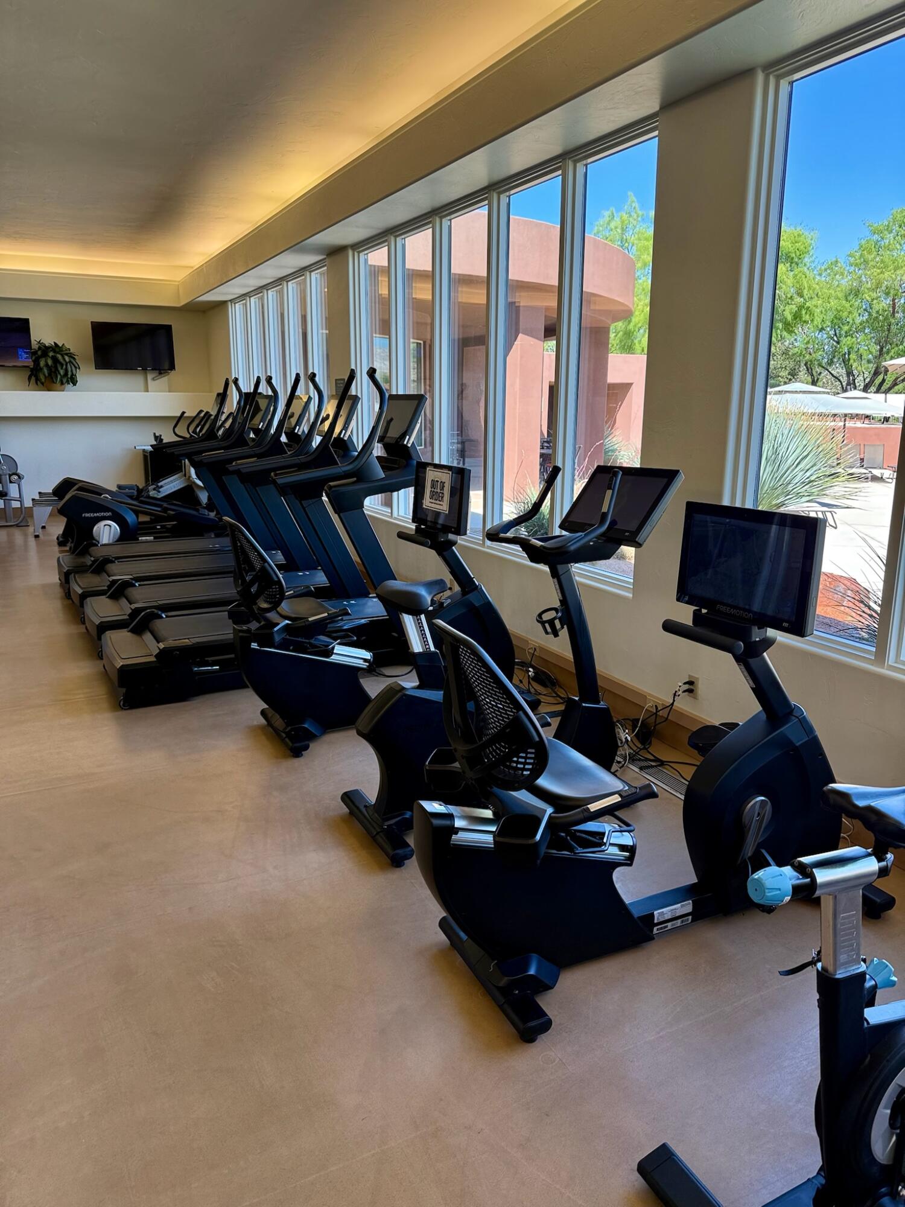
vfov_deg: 71.6
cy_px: 604
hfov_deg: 56.8
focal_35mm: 24
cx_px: 452
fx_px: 837
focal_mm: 6.76
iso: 100
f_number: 1.78
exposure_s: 1/238
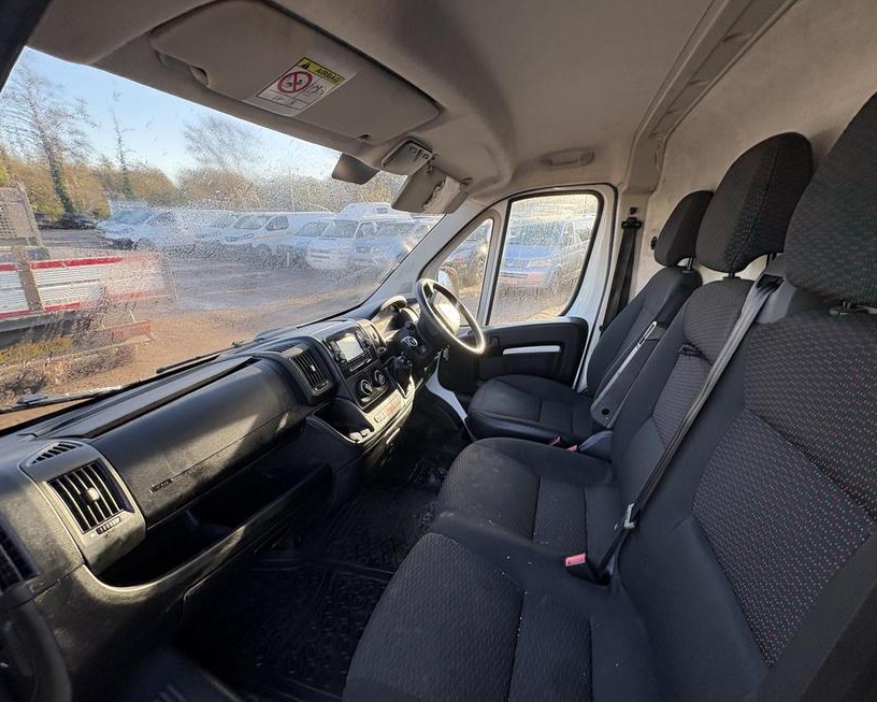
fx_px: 389
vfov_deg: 84.0
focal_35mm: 15
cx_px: 442
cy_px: 347
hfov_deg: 96.8
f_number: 2.2
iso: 50
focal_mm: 2.22
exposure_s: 1/119
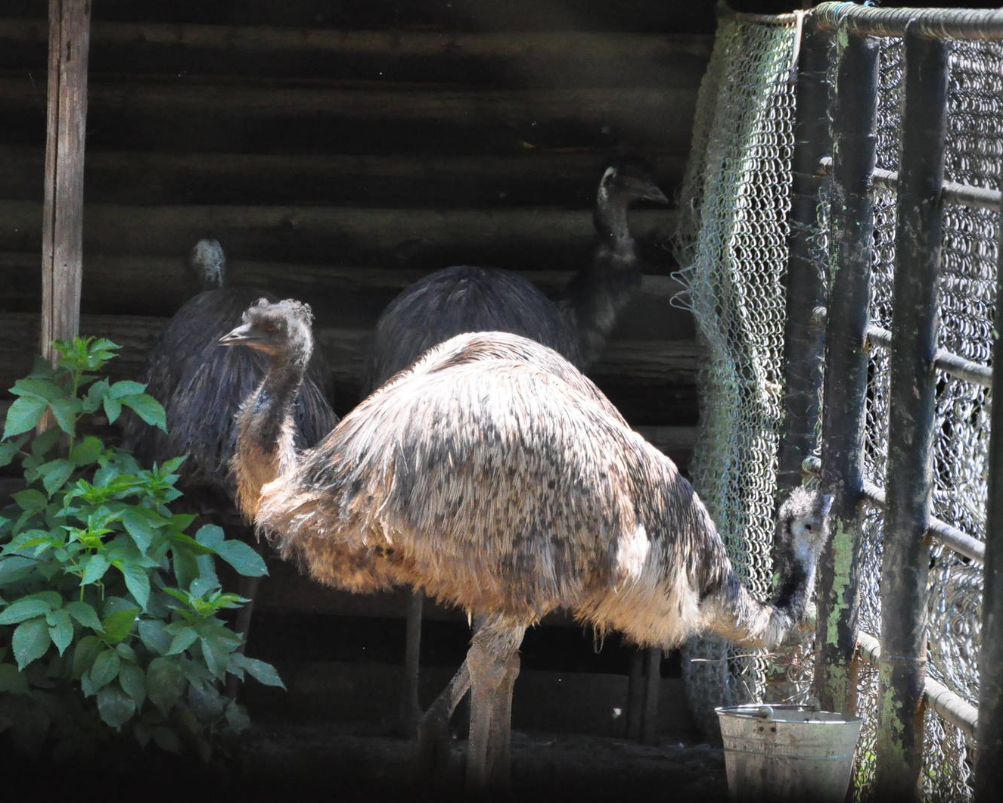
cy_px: 402
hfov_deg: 3.8
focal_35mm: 509
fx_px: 15111
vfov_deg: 3.0
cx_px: 537
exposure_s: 1/1600
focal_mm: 300
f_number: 5.6
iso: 3200
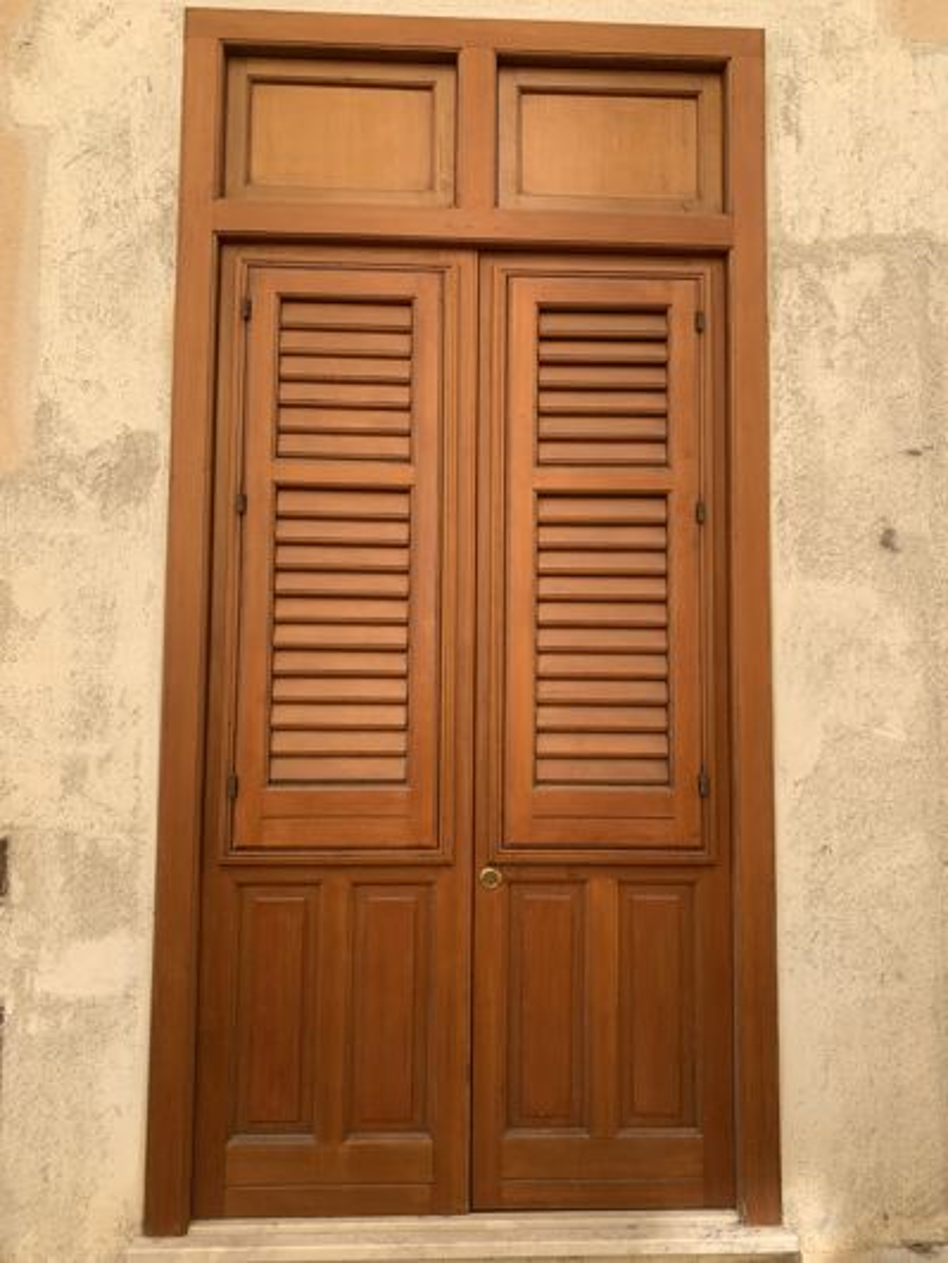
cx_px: 474
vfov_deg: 67.3
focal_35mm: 26
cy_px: 632
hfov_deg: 53.1
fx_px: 949
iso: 25
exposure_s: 1/396
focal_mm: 4.25
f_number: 1.8
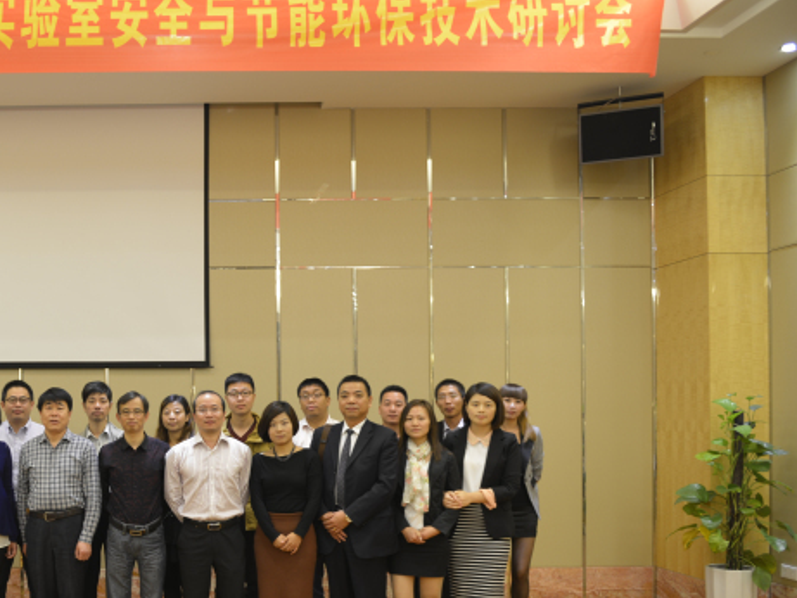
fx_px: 921
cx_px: 111
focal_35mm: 40
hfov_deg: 43.5
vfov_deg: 35.5
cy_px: 410
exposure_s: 1/8
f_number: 2.8
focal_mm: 24
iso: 160
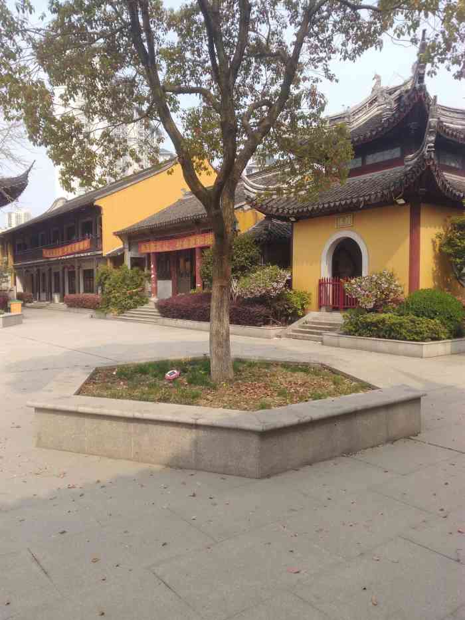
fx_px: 483
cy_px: 310
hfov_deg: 51.4
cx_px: 232
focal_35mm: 27
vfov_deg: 65.3
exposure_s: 1/625
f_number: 2
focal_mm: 3.79
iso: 100
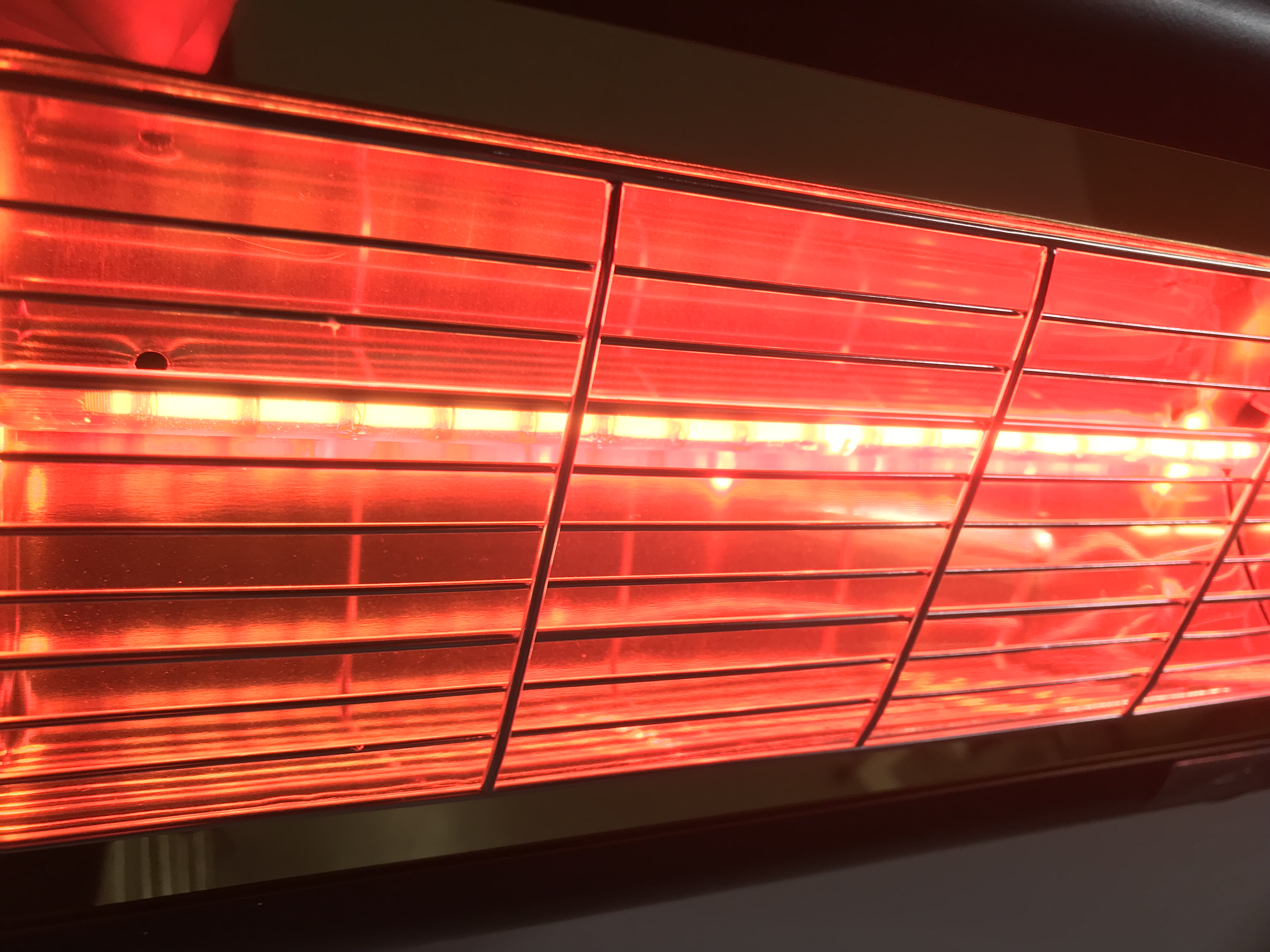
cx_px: 635
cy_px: 476
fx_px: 1027
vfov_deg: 49.7
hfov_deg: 63.4
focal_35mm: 28
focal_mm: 3.99
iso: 32
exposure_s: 1/50
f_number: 1.8
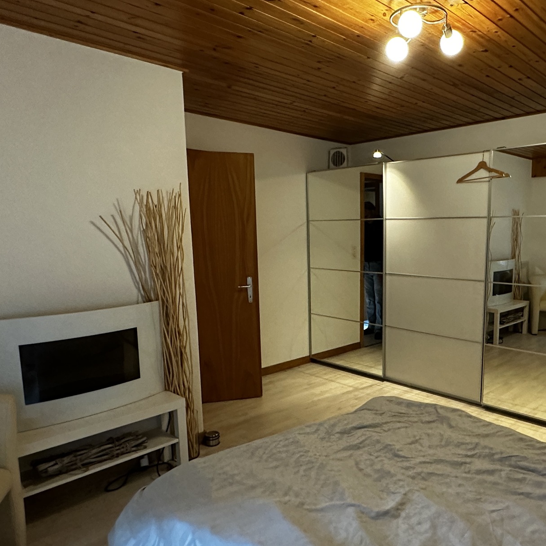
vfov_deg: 60.8
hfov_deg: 59.7
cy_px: 301
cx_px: 359
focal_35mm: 26
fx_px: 464
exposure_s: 1/59
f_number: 2.2
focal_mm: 2.22
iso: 500
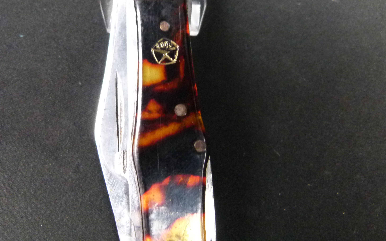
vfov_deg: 35.6
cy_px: 65
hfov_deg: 55.0
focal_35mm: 35
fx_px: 368
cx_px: 161
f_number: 2.8
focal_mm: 4.5
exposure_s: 1/15
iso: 400
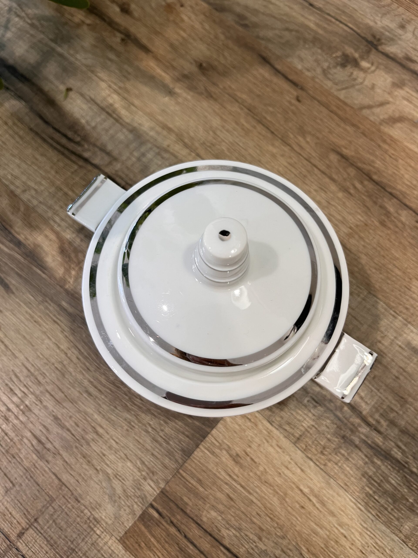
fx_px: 419
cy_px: 279
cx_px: 209
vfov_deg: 67.3
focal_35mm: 26
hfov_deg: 53.1
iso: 80
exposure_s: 1/50
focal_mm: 5.1
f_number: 1.6
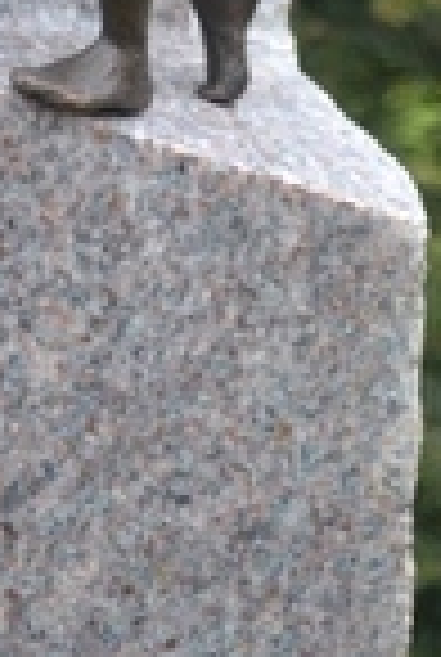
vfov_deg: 7.4
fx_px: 4956
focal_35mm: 271
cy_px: -486
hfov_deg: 5.1
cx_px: 128
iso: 400
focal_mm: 48
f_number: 5.3
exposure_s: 1/60
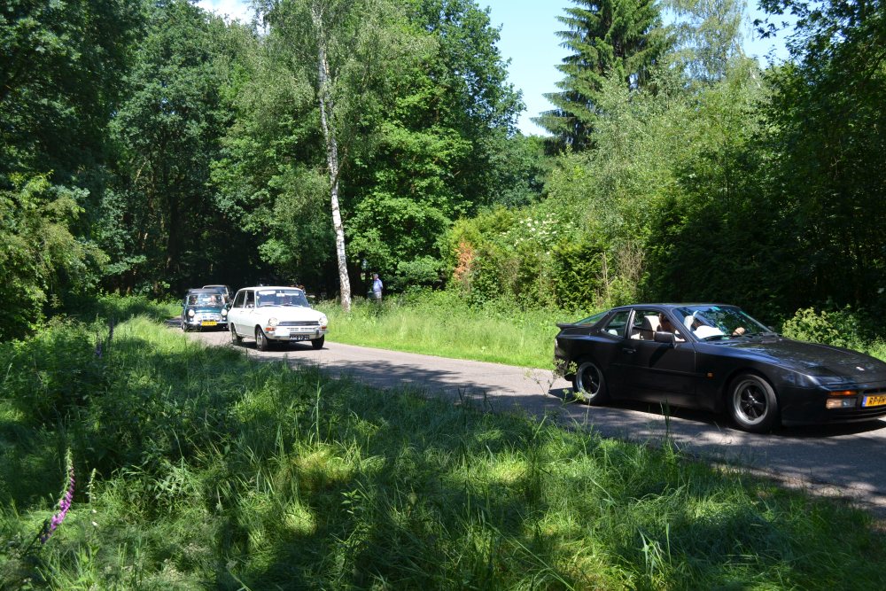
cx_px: 443
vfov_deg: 36.9
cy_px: 296
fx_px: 886
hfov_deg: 53.1
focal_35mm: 36
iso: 100
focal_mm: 24
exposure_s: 1/160
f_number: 6.3
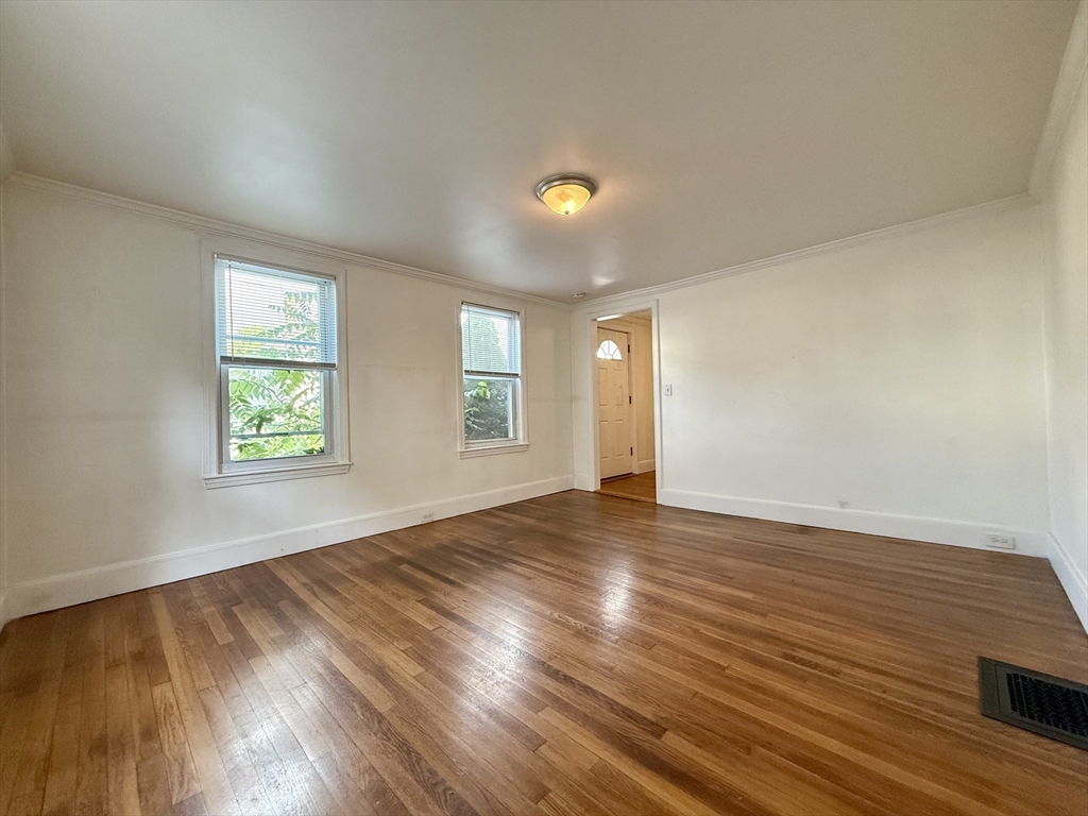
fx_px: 440
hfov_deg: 102.1
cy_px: 408
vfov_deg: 85.7
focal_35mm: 14
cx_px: 544
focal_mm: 2.22
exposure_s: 1/120
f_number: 2.2
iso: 400
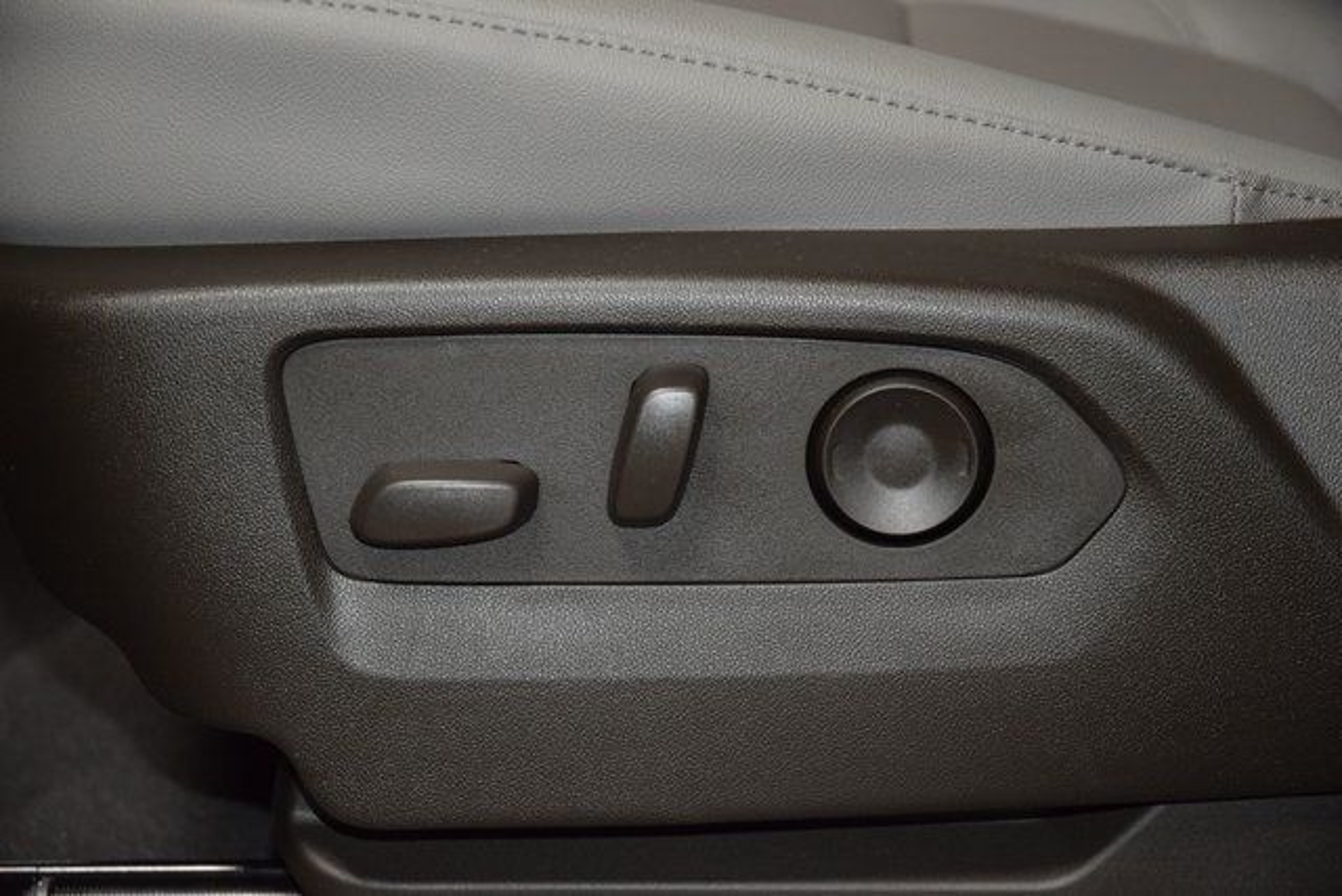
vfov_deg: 13.0
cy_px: 448
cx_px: 671
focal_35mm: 105
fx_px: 3915
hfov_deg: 19.5
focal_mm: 70
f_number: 4.5
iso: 2500
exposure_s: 1/100
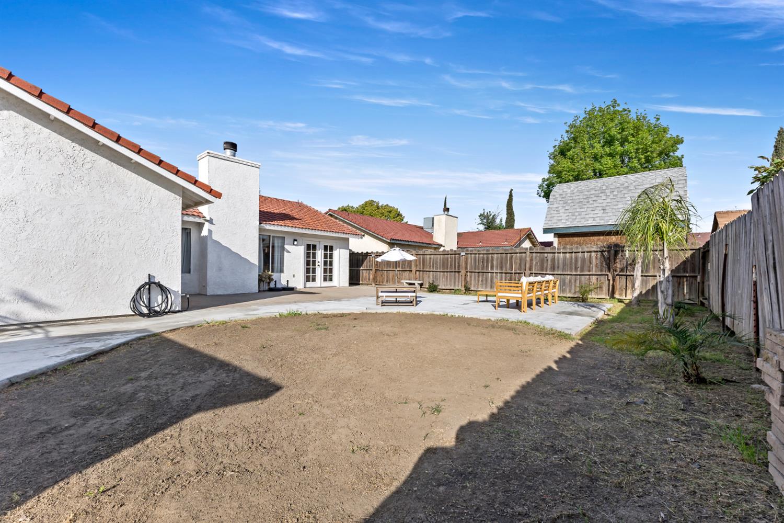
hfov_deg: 104.3
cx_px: 392
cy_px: 262
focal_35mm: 14
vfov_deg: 81.2
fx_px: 305
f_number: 10
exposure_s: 1/200
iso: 80
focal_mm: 14
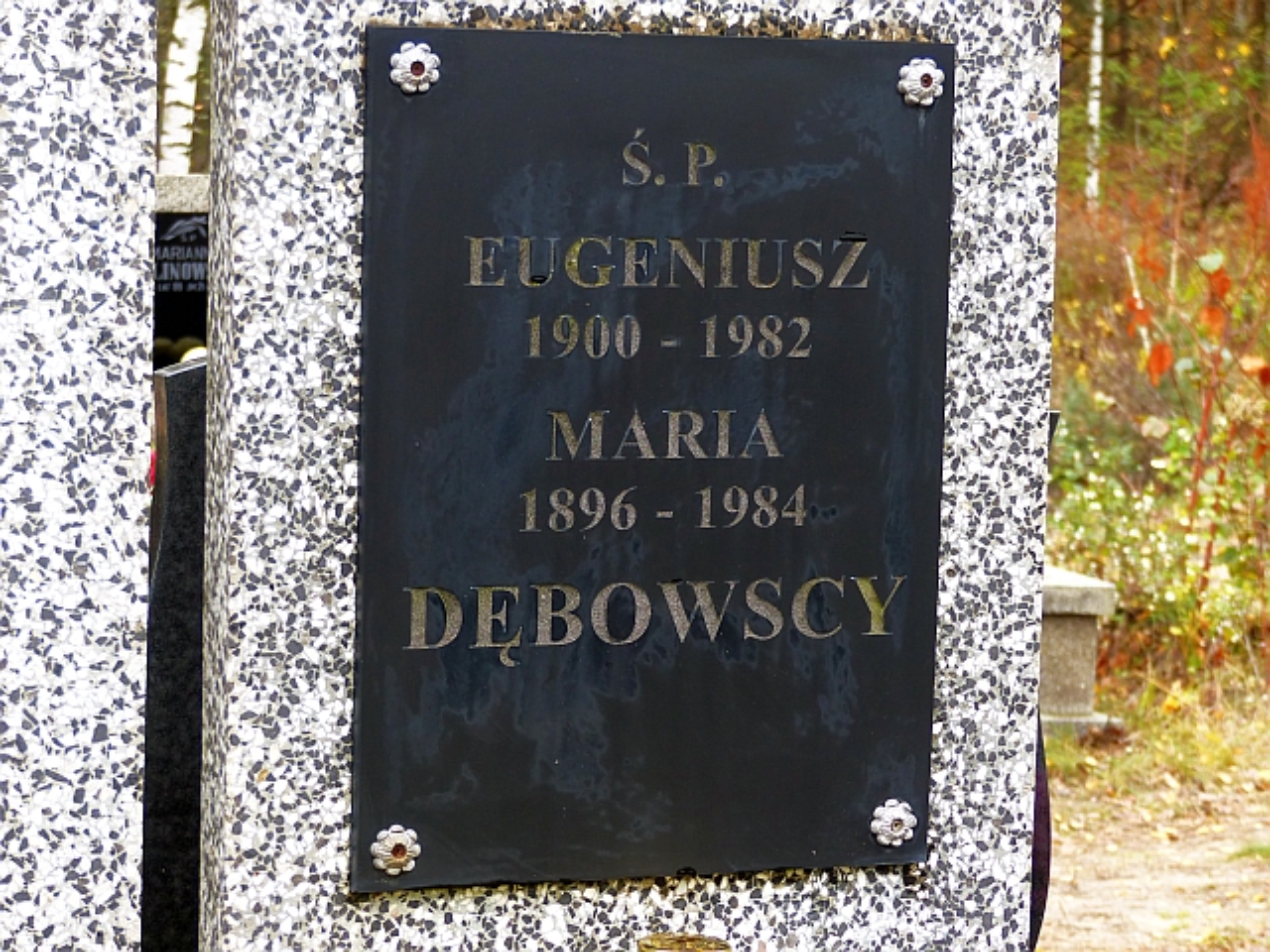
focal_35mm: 102
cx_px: 635
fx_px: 3742
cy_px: 476
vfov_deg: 14.5
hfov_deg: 19.3
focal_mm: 18.3
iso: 100
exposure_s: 1/80
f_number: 2.8
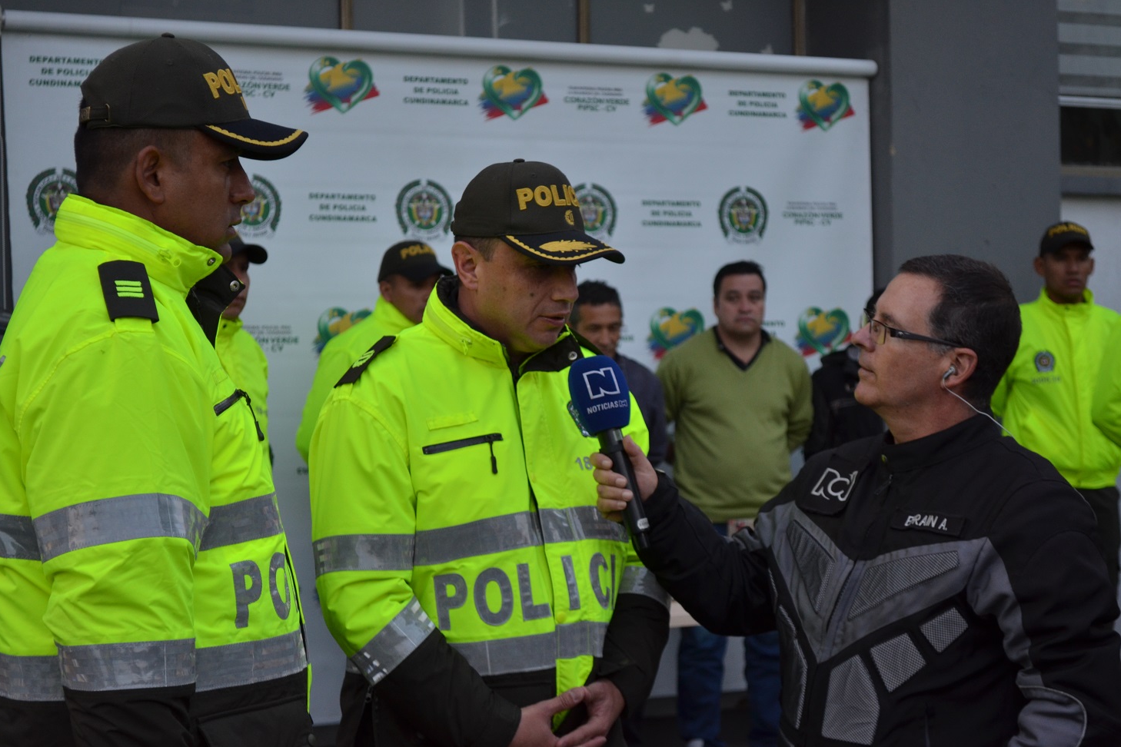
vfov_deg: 16.4
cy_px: 375
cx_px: 564
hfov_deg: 24.3
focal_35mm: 84
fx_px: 2600
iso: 400
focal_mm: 55
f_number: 5.6
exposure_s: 1/125
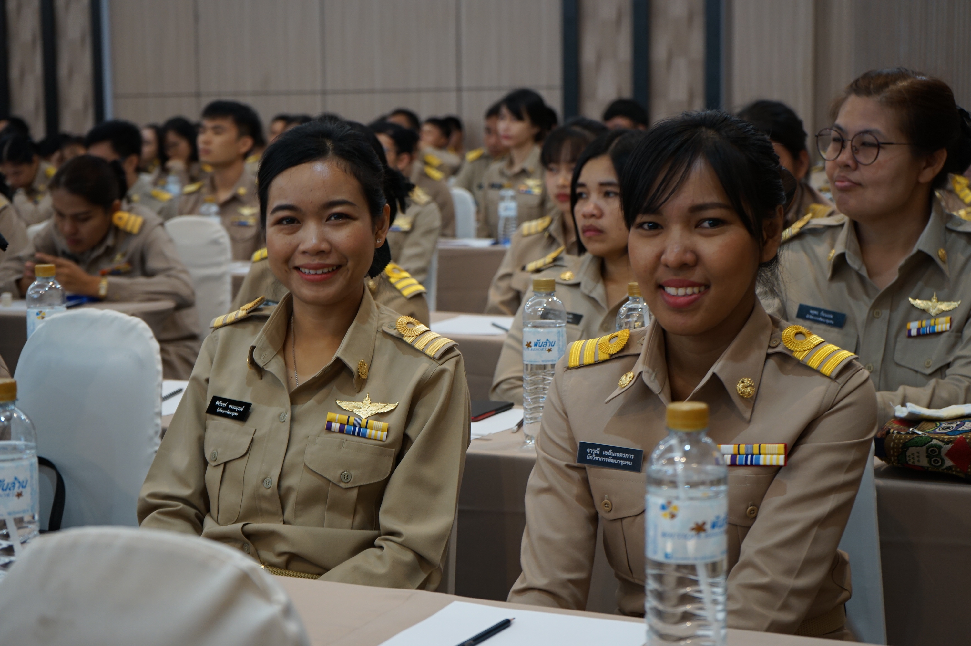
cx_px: 486
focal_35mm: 62
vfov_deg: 21.9
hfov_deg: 32.4
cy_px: 323
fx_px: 1671
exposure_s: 1/15
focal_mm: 62
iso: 800
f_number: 5.6
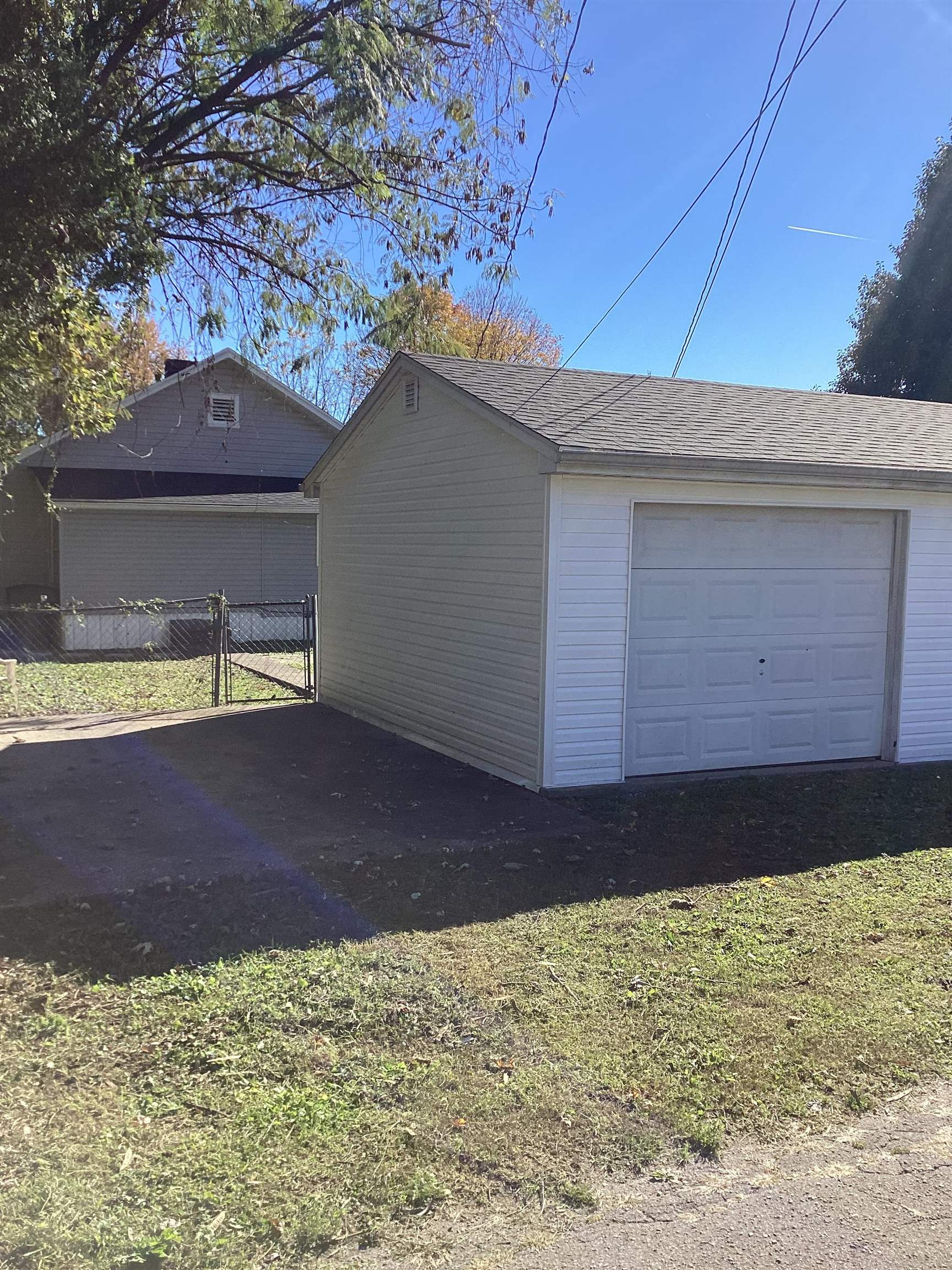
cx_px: 476
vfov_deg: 58.4
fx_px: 1137
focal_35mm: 31
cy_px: 635
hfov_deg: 45.4
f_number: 2.4
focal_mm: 3.3
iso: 25
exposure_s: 1/1072
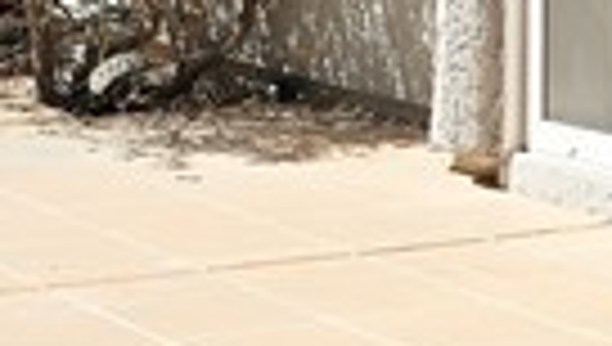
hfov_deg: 11.3
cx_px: 675
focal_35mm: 188
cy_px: 45
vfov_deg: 6.5
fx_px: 3056
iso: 12
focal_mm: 6.3
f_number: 1.7
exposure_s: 1/812
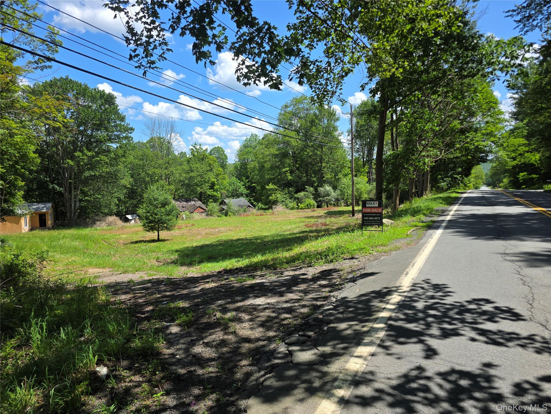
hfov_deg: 73.9
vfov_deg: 58.9
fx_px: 366
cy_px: 207
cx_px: 276
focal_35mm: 23
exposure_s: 1/4145
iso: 80
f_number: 1.7
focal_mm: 6.3
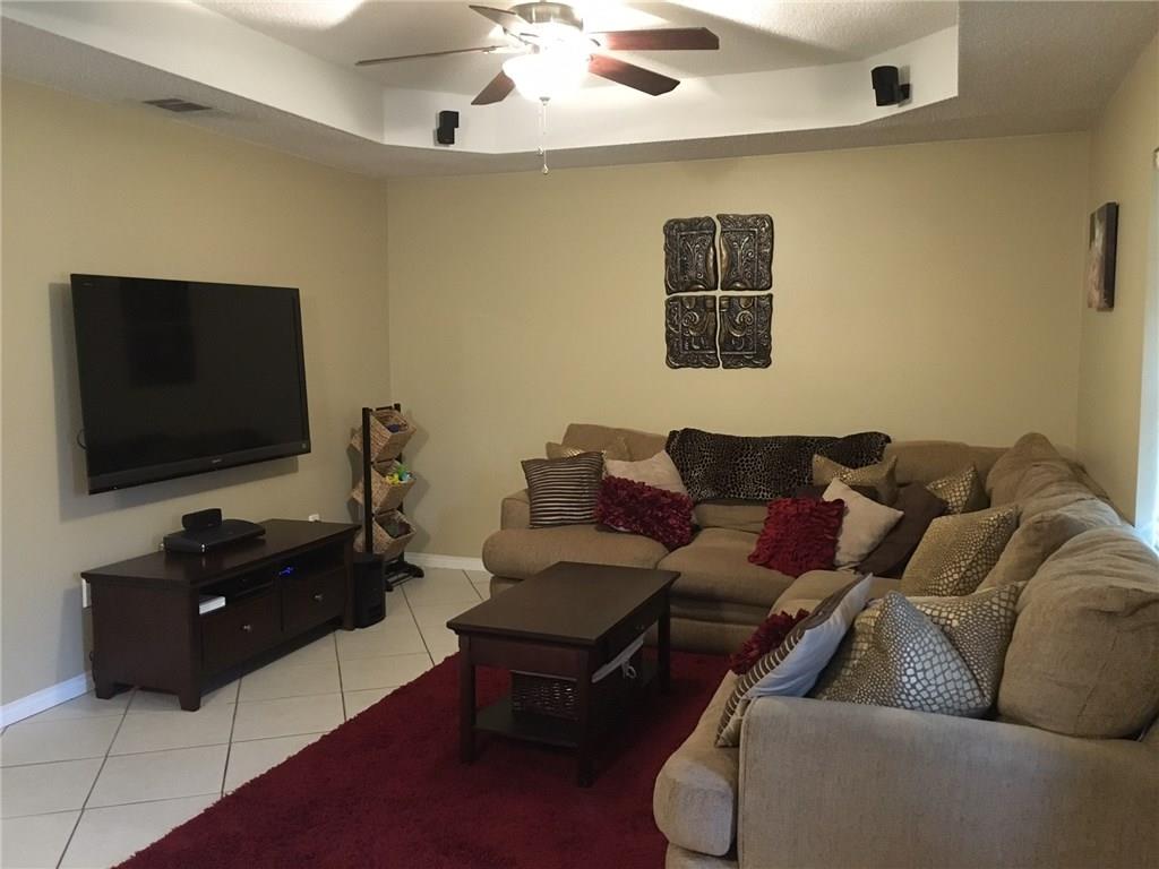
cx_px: 580
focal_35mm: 29
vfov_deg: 48.2
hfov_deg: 61.7
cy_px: 434
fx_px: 971
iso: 320
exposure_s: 1/15
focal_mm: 4.15
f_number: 2.2
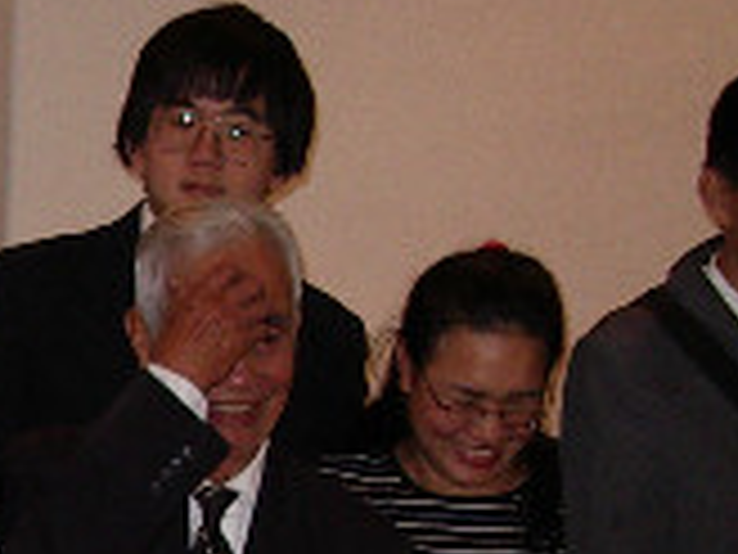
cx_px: -392
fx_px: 3155
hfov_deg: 12.6
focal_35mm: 148
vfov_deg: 9.8
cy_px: 707
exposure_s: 1/60
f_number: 2.6
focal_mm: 5.8
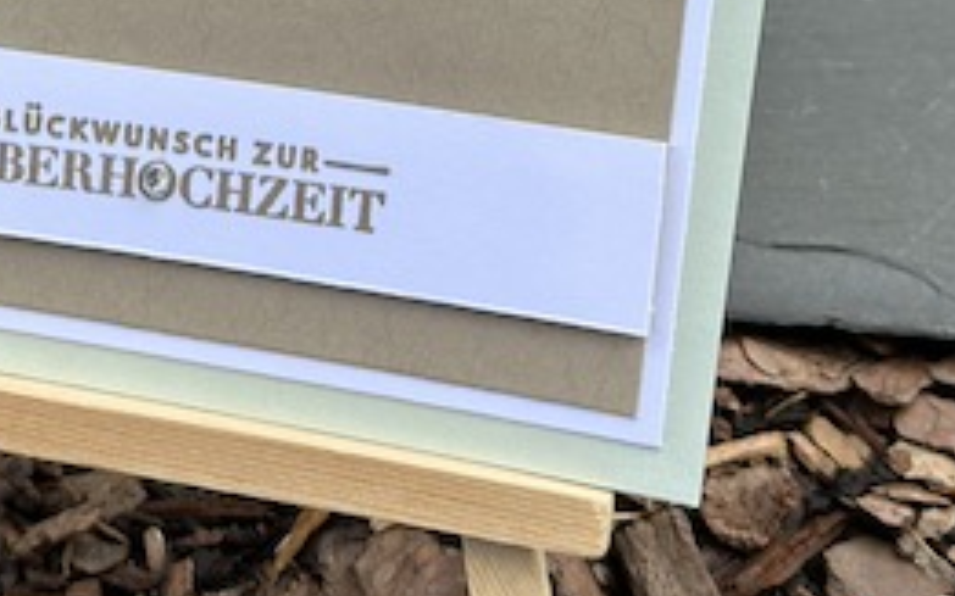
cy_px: -293
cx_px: 296
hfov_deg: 16.7
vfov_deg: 10.1
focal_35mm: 125
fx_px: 3253
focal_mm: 6.86
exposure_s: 1/887
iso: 64
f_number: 1.78
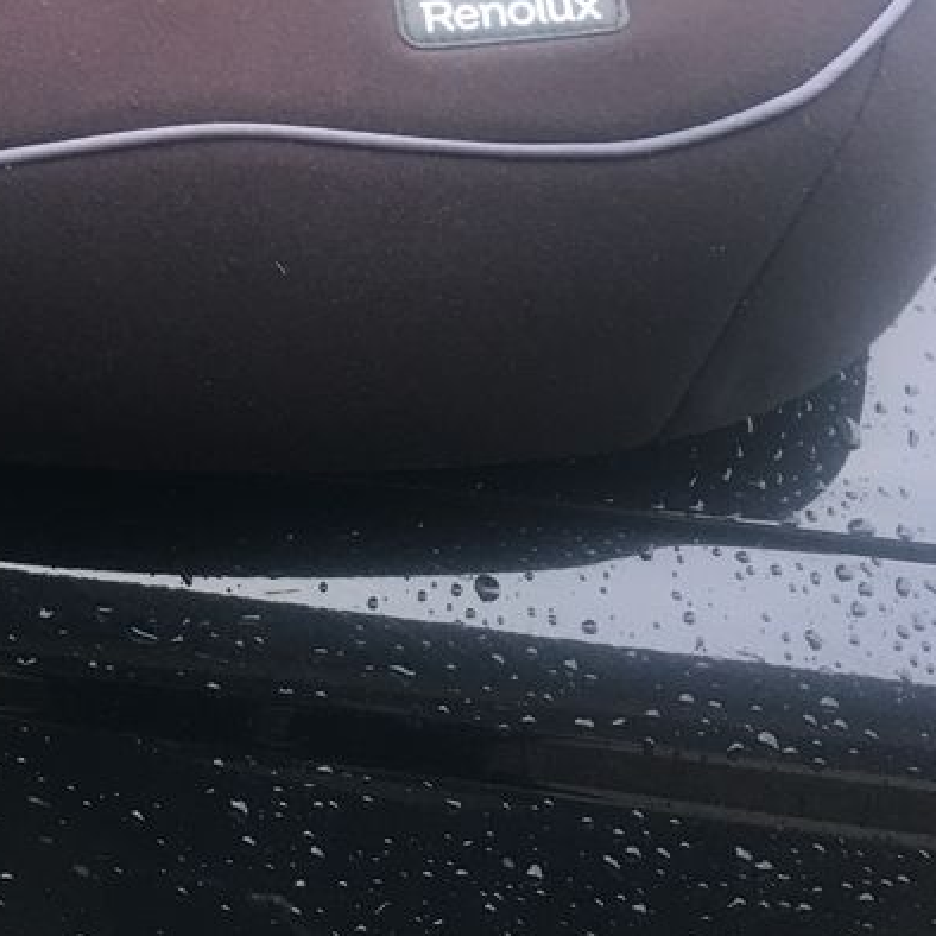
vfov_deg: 25.3
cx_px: 97
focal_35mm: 65
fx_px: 1988
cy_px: 24
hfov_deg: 25.7
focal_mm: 4.15
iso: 40
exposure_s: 1/33
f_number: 2.2
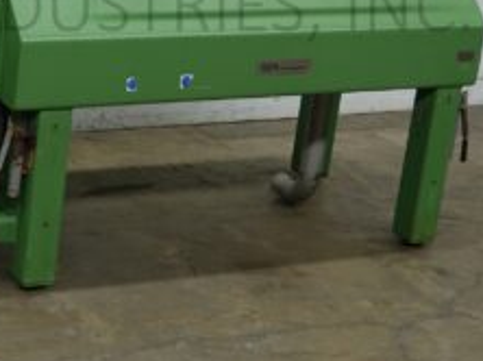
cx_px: 24
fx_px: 1450
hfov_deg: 18.5
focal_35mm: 104
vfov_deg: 14.1
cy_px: 38
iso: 160
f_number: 4
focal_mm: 18.24
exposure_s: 1/50
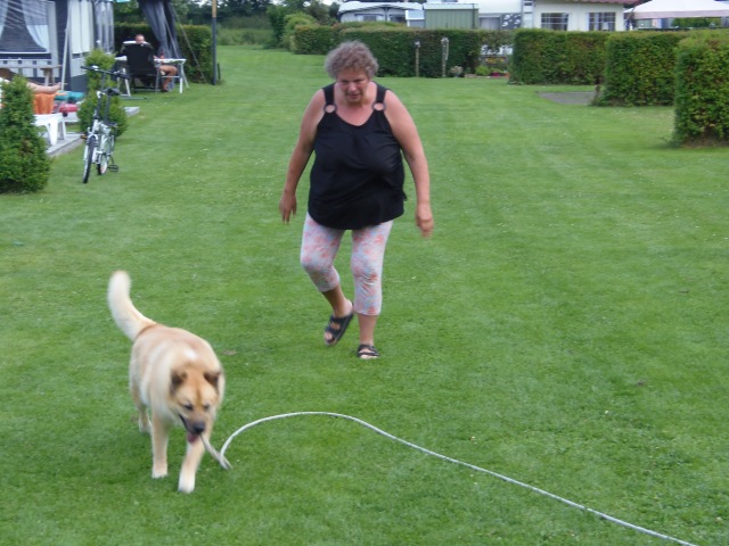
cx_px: 364
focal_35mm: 87
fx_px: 1832
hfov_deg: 22.5
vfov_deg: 17.0
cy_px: 273
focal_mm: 16.2
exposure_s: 1/50
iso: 64
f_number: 4.3
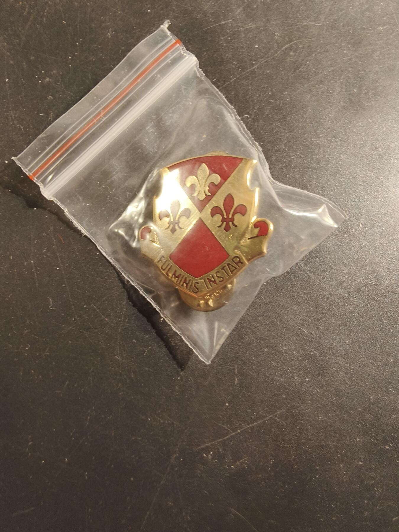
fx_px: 353
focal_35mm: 23
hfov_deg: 58.9
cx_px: 200
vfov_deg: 73.9
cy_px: 266
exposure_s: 1/33.3
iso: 320
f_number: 2
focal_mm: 2.32
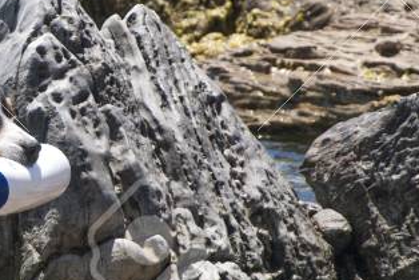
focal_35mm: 651
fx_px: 7585
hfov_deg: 3.2
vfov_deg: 2.1
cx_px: -99
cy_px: 196
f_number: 5.6
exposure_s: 1/500
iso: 160
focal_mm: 105
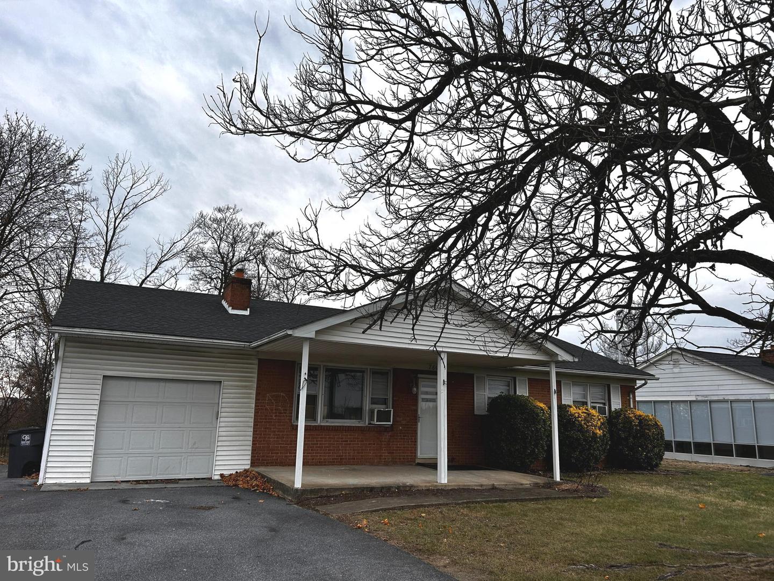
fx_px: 581
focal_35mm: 26
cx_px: 387
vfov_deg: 53.1
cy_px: 290
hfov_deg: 67.3
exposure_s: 1/121
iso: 40
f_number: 1.5
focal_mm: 5.7
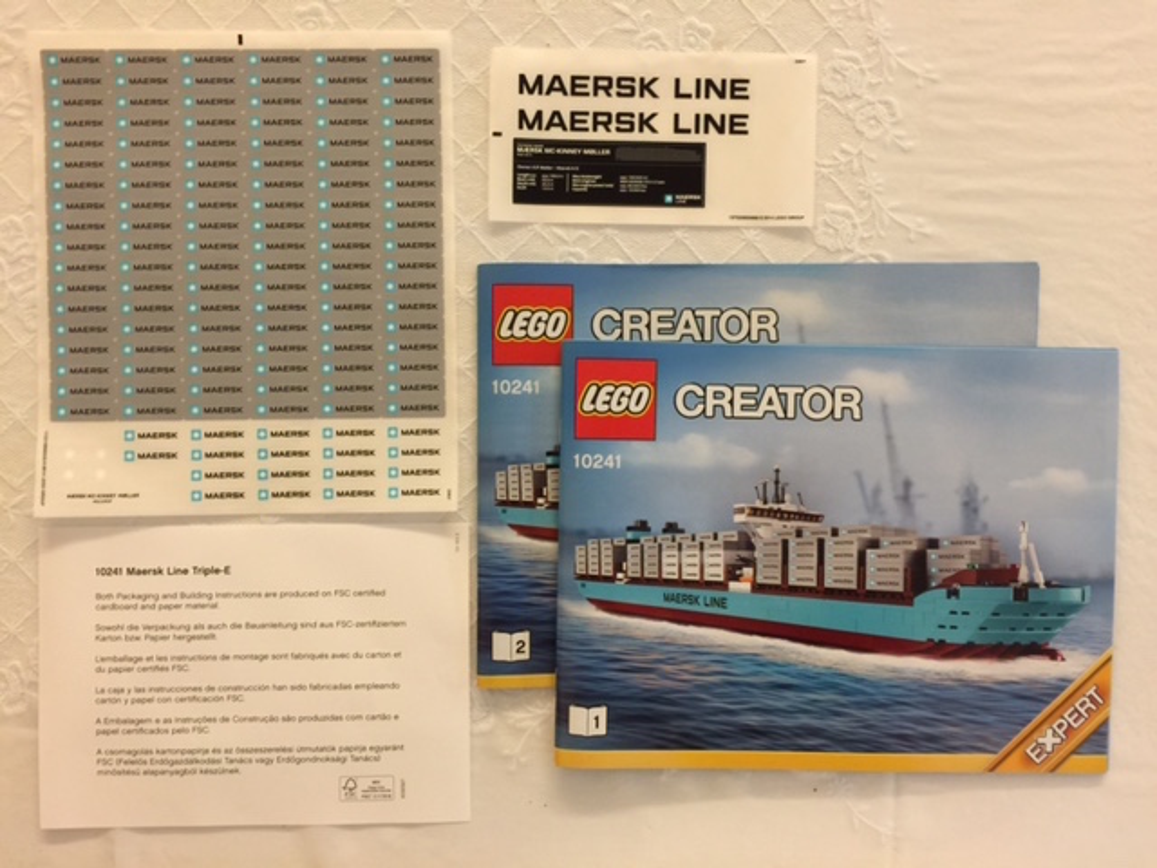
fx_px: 969
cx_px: 578
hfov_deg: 61.7
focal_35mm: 29
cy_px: 434
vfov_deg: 48.2
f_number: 2.2
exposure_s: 1/4
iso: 64
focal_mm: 4.15
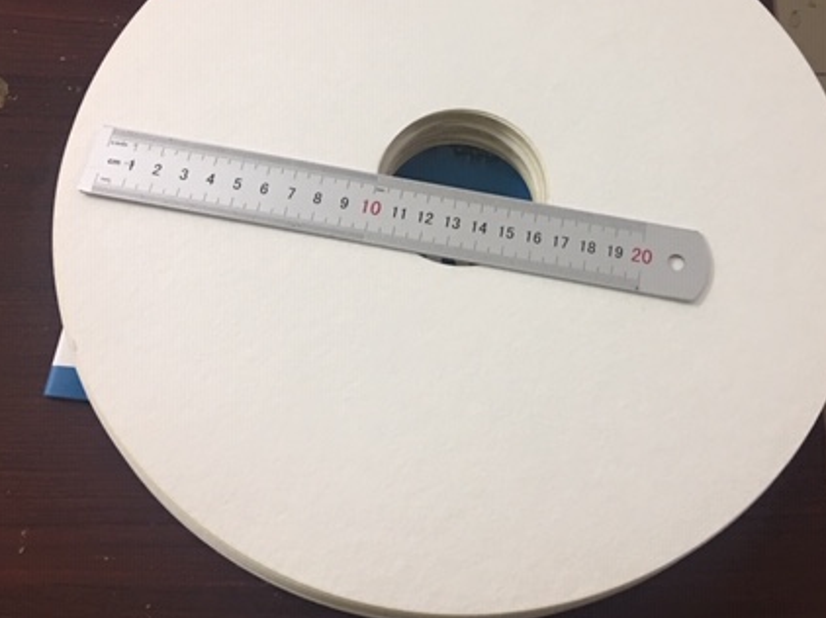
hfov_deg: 42.9
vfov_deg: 32.5
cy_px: 196
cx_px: 460
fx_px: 1049
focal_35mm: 44
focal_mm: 4.15
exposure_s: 1/10
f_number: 2.2
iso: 100
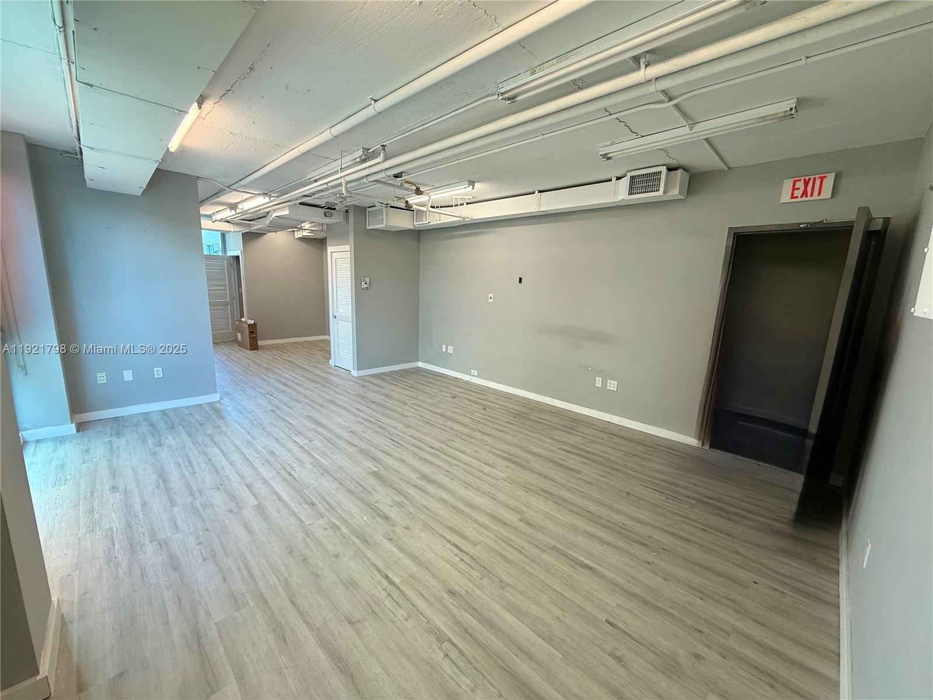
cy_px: 350
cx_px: 466
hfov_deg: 102.1
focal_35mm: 14
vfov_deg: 85.7
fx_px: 377
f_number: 2.2
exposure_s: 1/120
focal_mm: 2.22
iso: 125
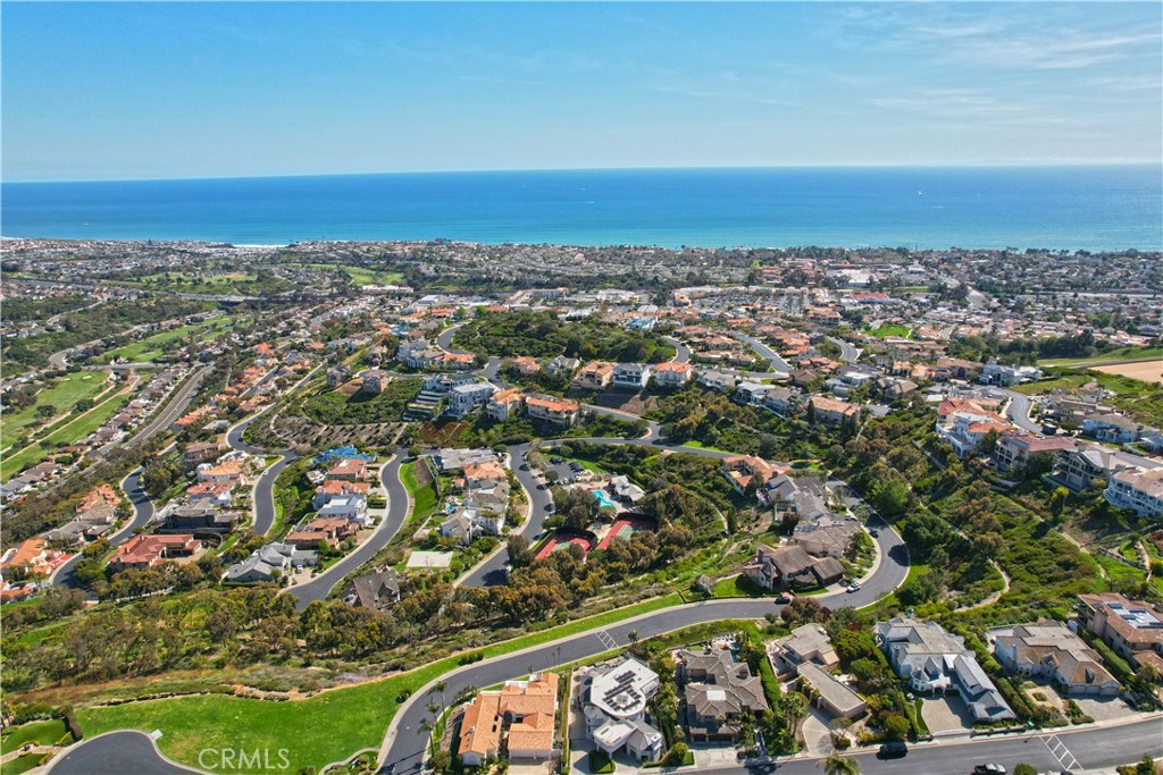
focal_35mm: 22
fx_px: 711
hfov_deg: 78.6
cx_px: 582
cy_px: 388
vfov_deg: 57.2
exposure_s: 1/500
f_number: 2.8
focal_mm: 8.38
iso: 100
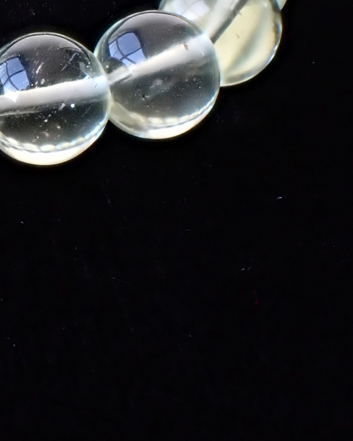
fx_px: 993
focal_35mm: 76
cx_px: -103
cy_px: 47
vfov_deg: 24.4
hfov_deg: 18.8
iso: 500
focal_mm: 5.4
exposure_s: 1/125
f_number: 3.2
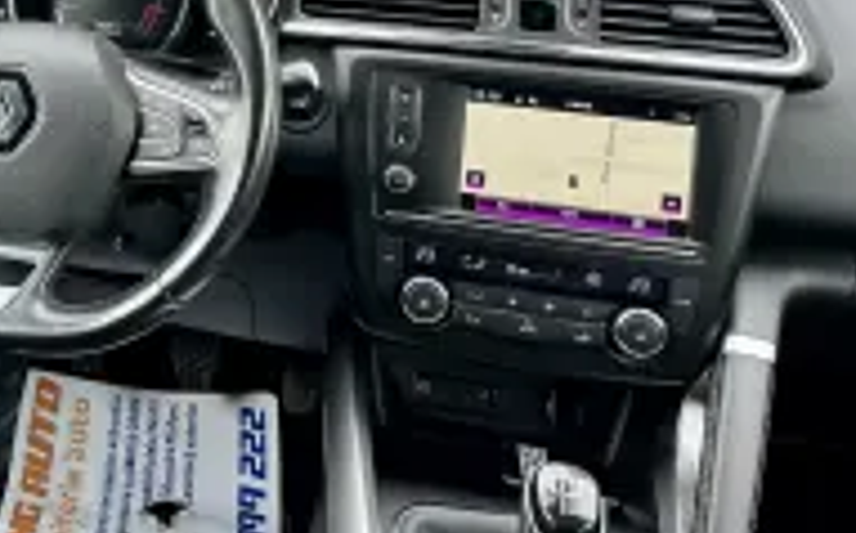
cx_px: 54
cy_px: 9
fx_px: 1119
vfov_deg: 25.6
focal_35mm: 48
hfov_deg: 38.4
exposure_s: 1/121
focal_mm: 6.86
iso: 64
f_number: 1.78
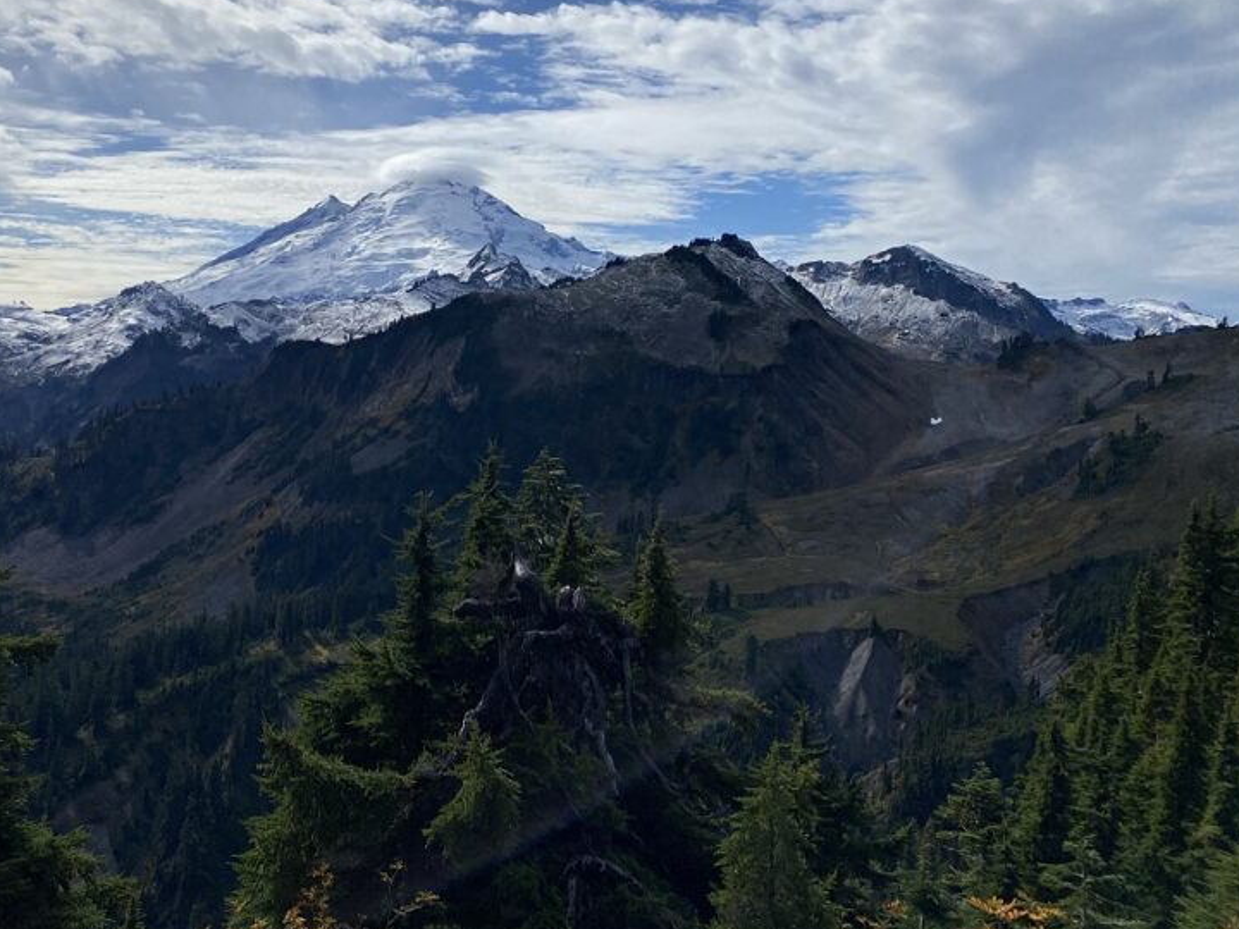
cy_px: 308
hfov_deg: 49.4
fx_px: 1324
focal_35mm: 37
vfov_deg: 38.2
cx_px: 435
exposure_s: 1/9615
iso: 32
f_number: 1.8
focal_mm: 4.25
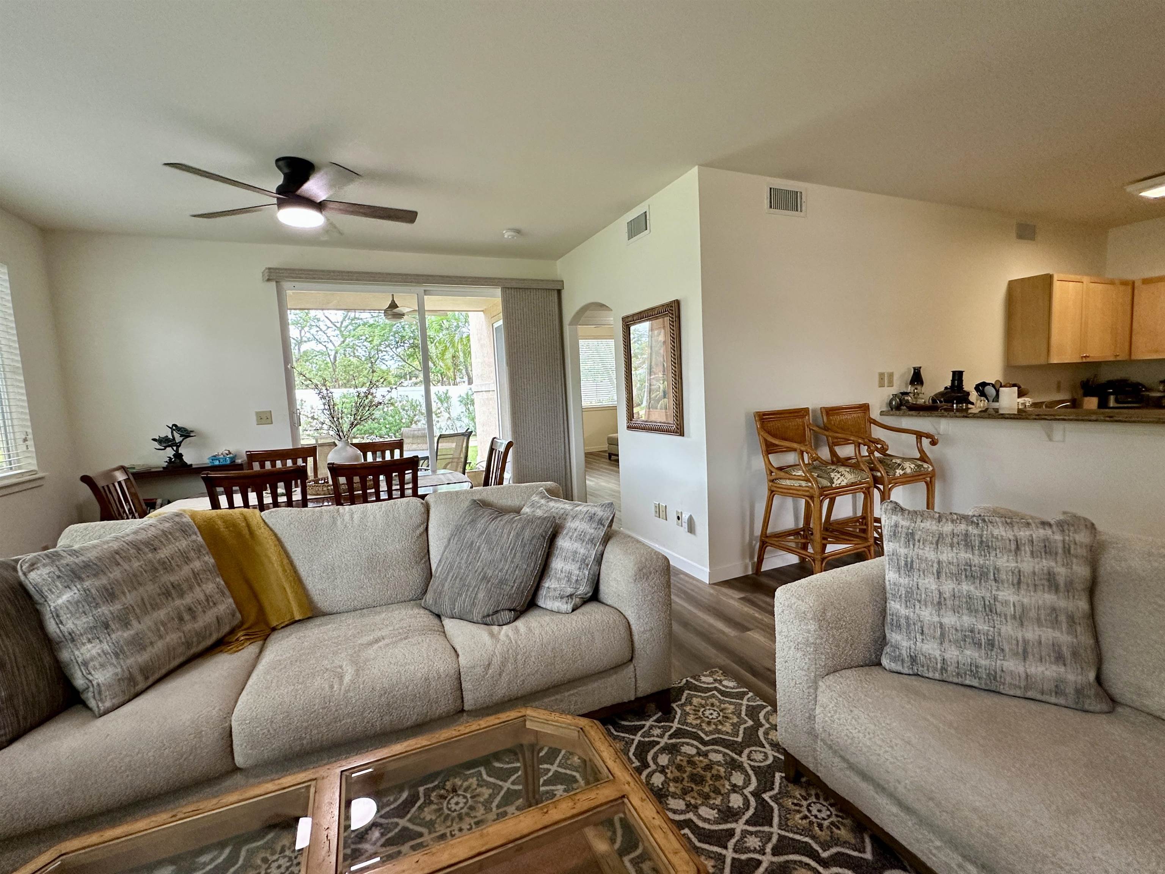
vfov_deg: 85.7
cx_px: 582
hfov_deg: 102.1
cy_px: 437
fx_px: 471
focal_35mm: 14
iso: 200
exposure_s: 1/120
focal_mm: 2.22
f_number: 2.2
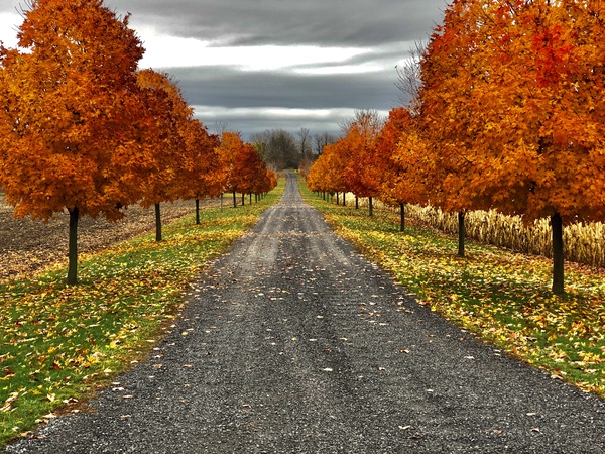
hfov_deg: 33.8
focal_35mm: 57
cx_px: 302
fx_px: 996
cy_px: 227
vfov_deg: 25.7
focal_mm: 6.6
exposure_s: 1/60
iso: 25
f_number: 2.8
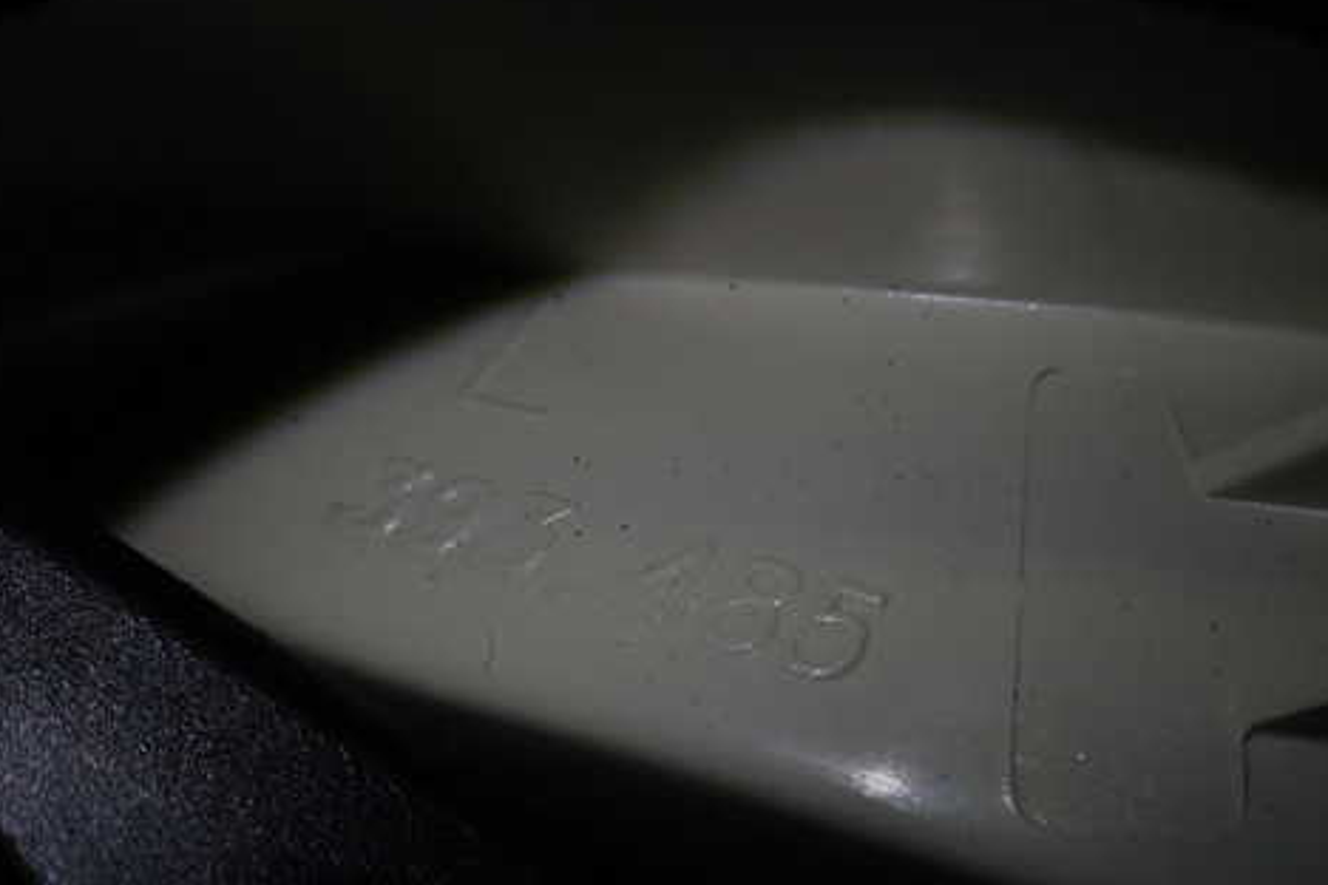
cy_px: 505
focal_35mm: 40
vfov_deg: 33.3
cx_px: 786
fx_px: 1475
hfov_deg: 48.2
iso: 100
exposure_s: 1/250
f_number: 3.2
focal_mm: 5.5
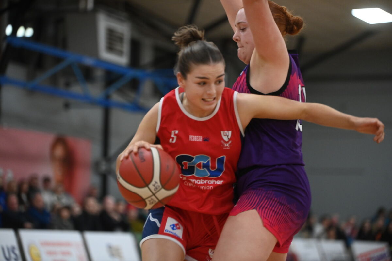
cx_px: 196
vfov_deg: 10.2
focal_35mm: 135
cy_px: 130
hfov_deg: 15.2
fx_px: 1470
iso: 5000
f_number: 2.8
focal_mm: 135
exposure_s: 1/400
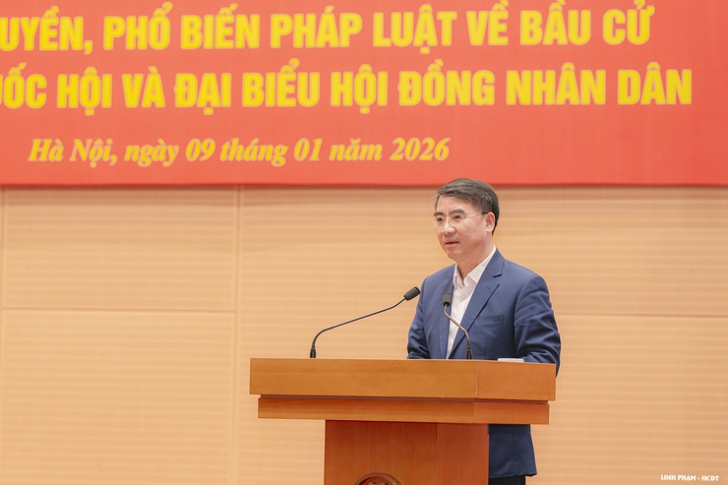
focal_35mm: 148
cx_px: 364
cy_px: 242
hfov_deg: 13.9
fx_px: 2992
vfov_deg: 9.3
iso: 2000
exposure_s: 1/160
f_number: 4
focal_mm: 148
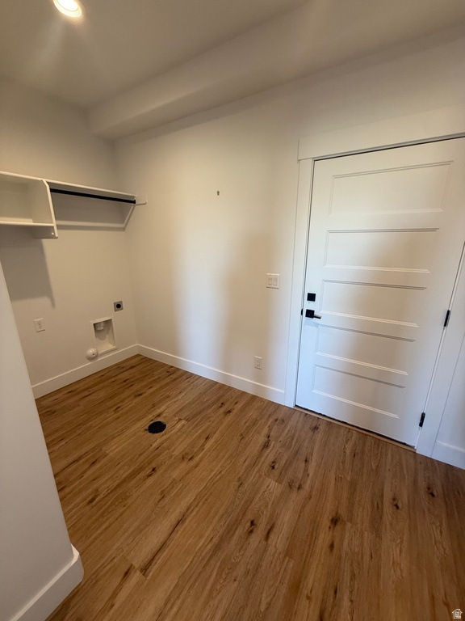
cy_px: 310
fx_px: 251
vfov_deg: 102.1
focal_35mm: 14
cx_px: 232
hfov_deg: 85.7
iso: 200
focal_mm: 2.22
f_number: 2.2
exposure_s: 1/60
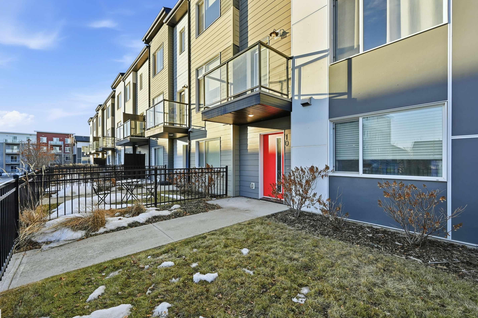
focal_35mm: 15
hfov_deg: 100.4
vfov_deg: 77.2
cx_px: 240
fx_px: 199
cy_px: 162
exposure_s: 1/320
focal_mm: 14
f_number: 8
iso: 100
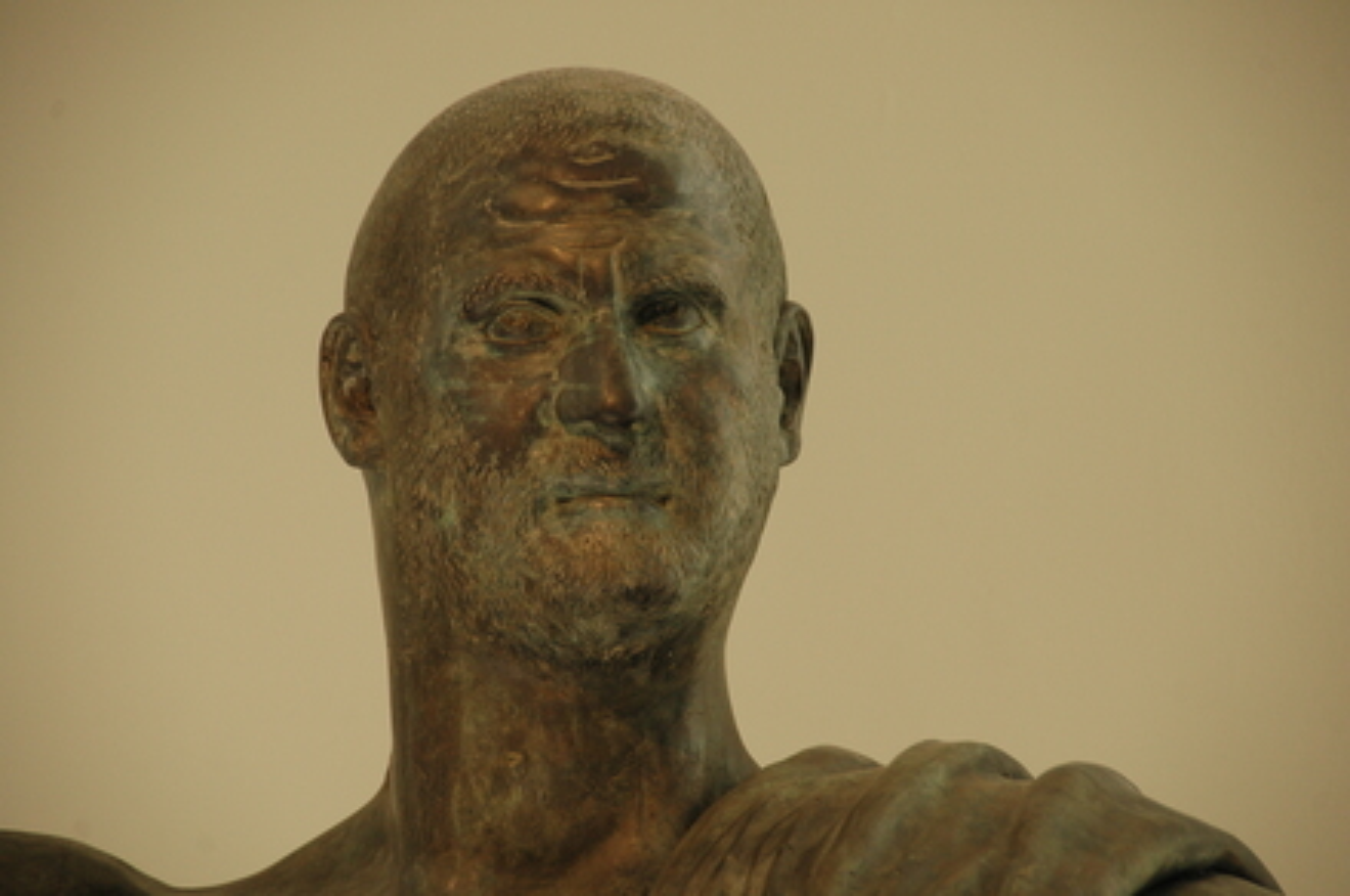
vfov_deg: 4.6
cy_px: 448
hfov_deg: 6.9
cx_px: 675
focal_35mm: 300
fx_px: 11233
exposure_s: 1/200
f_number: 5.6
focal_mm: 200
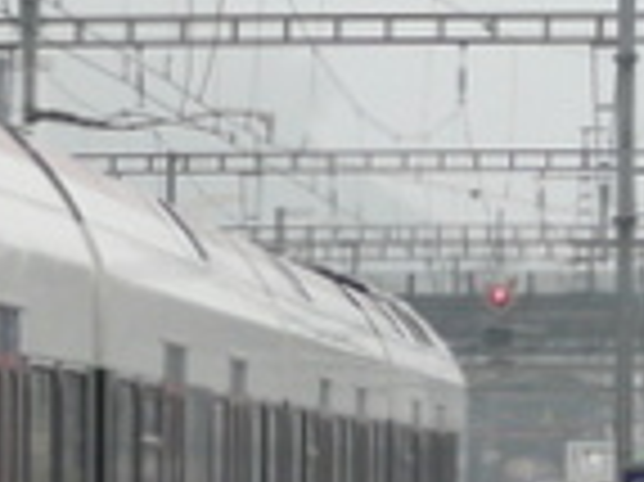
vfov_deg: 3.1
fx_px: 8960
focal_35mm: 482
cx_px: -905
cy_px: 703
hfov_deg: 4.0
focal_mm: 11.4
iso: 100
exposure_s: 1/200
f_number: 4
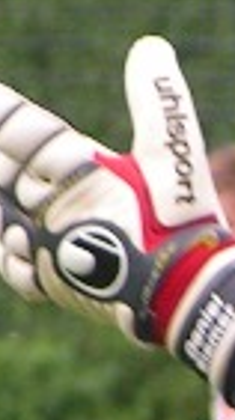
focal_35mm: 1461
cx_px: 503
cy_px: 396
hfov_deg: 0.8
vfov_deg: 1.5
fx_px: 16233
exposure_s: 1/200
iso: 100
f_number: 3.5
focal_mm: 36.1
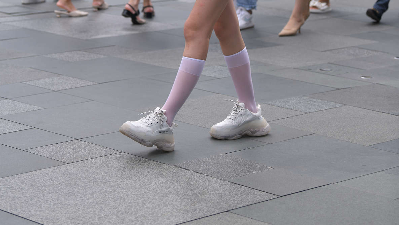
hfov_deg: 16.5
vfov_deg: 9.2
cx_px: 199
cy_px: -51
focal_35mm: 130
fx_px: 1375
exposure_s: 1/640
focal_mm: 82
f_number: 3.5
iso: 160
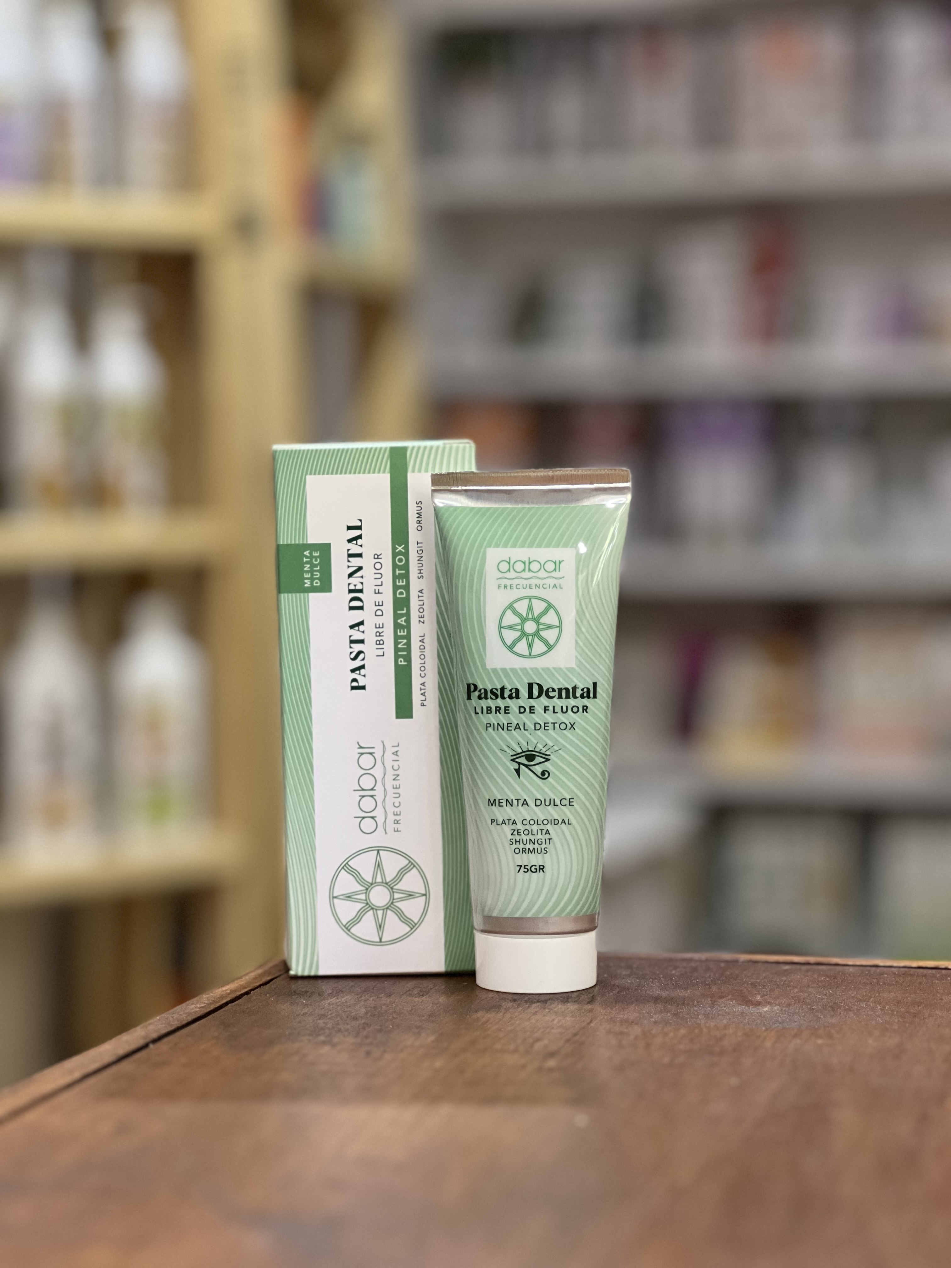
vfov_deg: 25.3
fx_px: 2821
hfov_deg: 19.1
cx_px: 476
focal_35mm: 77
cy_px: 634
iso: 400
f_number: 2.8
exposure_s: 1/25
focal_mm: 9
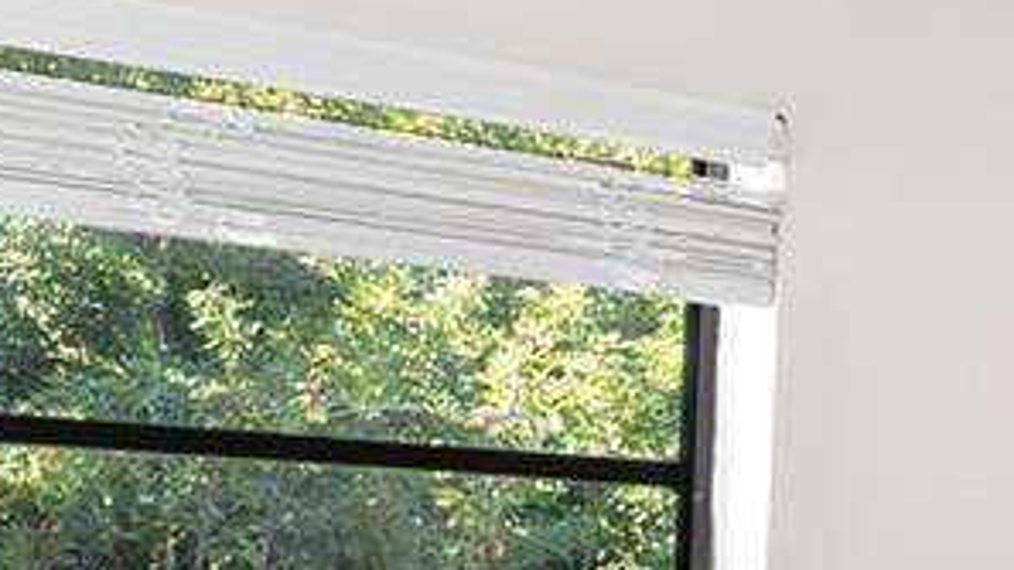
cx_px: 2243
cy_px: 710
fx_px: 2124
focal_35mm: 79
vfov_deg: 14.7
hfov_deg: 16.5
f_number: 8
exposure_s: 1/2
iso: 200
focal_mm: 14
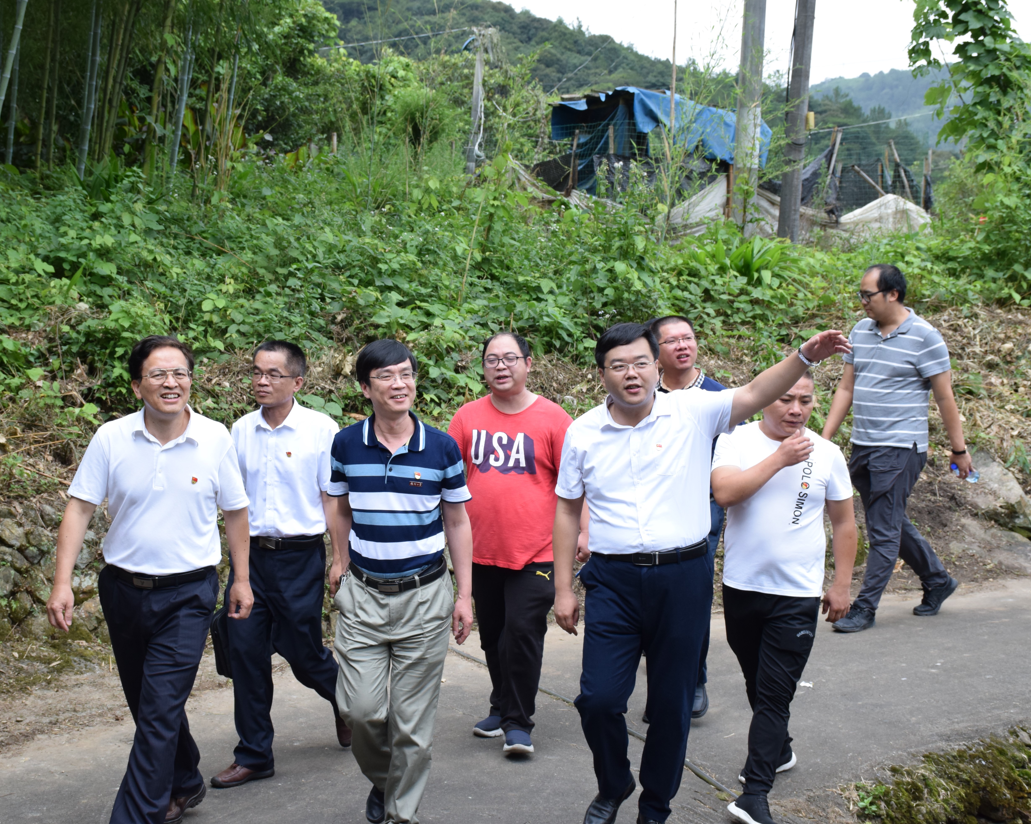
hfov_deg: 31.6
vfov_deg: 25.6
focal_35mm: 60
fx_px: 1818
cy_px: 411
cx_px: 457
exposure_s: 1/400
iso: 640
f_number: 10
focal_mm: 35
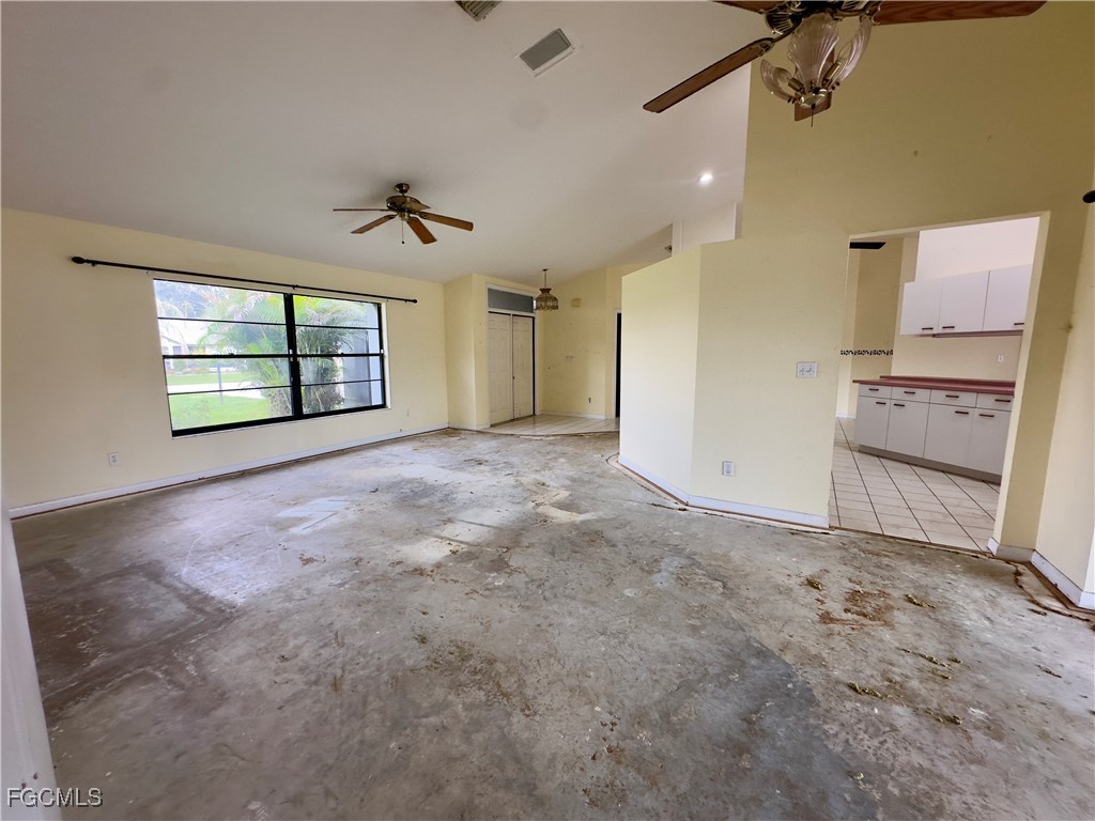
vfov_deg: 85.7
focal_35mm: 14
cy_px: 410
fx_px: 443
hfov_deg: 102.1
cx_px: 548
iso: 160
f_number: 2.2
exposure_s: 1/120
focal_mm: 2.22
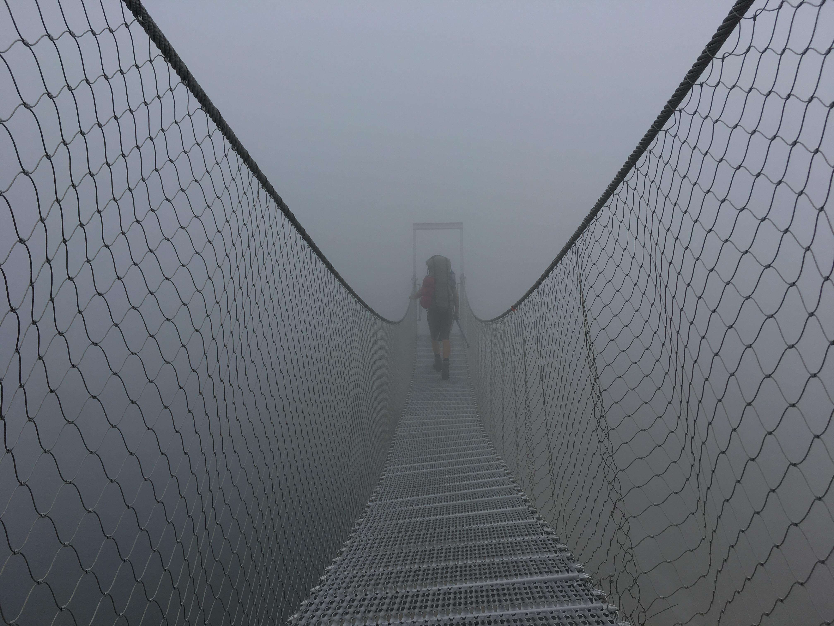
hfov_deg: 61.7
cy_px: 313
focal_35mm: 29
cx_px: 417
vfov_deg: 48.2
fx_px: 699
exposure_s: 1/845
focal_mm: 4.15
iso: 25
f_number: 2.2
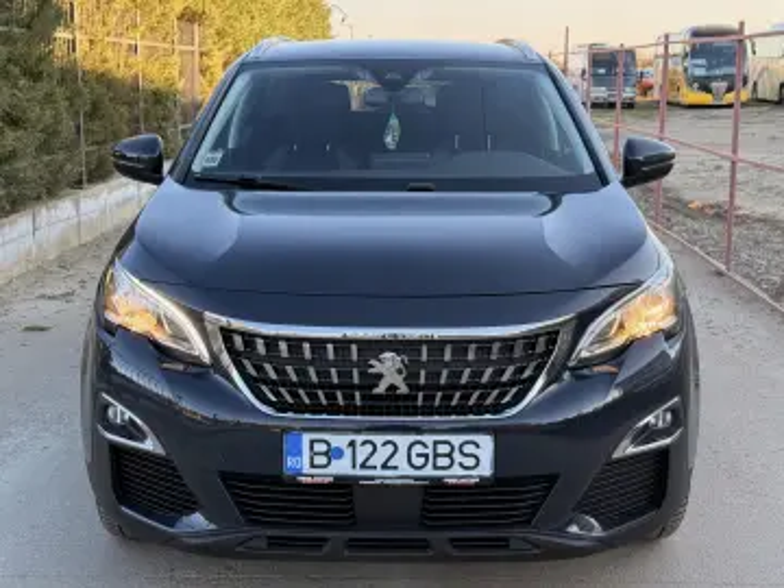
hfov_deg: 39.7
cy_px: 294
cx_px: 392
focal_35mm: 48
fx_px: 1087
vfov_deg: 30.3
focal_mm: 6.76
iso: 64
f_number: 1.78
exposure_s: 1/290
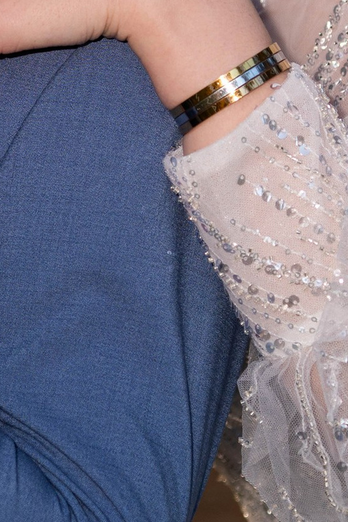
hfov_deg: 5.4
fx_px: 3703
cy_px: 245
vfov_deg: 8.1
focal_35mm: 255
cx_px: -23
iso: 200
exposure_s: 1/640
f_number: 2.8
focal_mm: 52.7
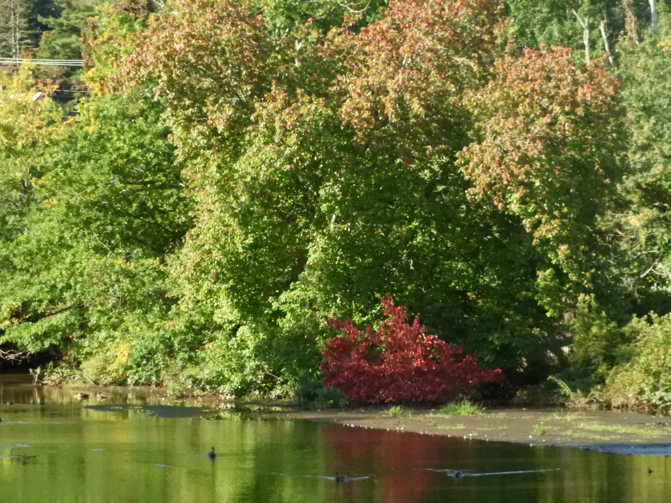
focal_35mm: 200
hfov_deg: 9.9
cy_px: 252
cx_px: 336
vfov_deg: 7.4
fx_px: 3877
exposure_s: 1/2000
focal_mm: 35.8
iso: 1600
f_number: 5.3
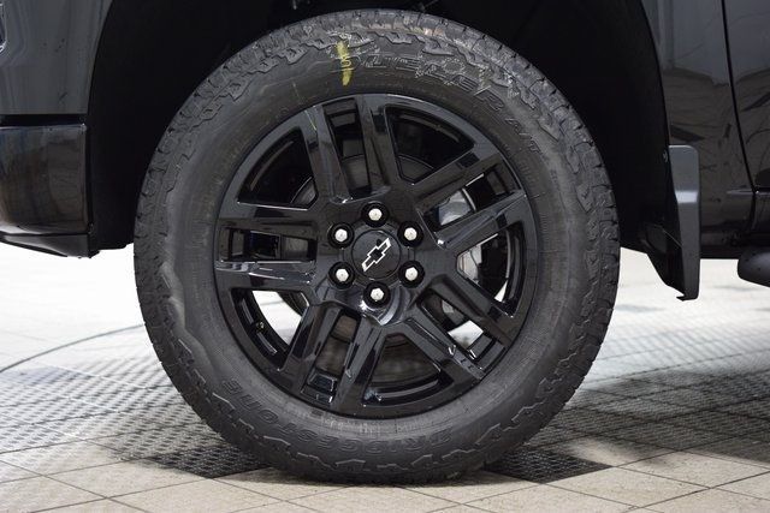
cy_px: 256
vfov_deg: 20.6
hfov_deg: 30.5
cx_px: 385
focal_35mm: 66
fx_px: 1412
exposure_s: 1/60
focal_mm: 44
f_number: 3.2
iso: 1600
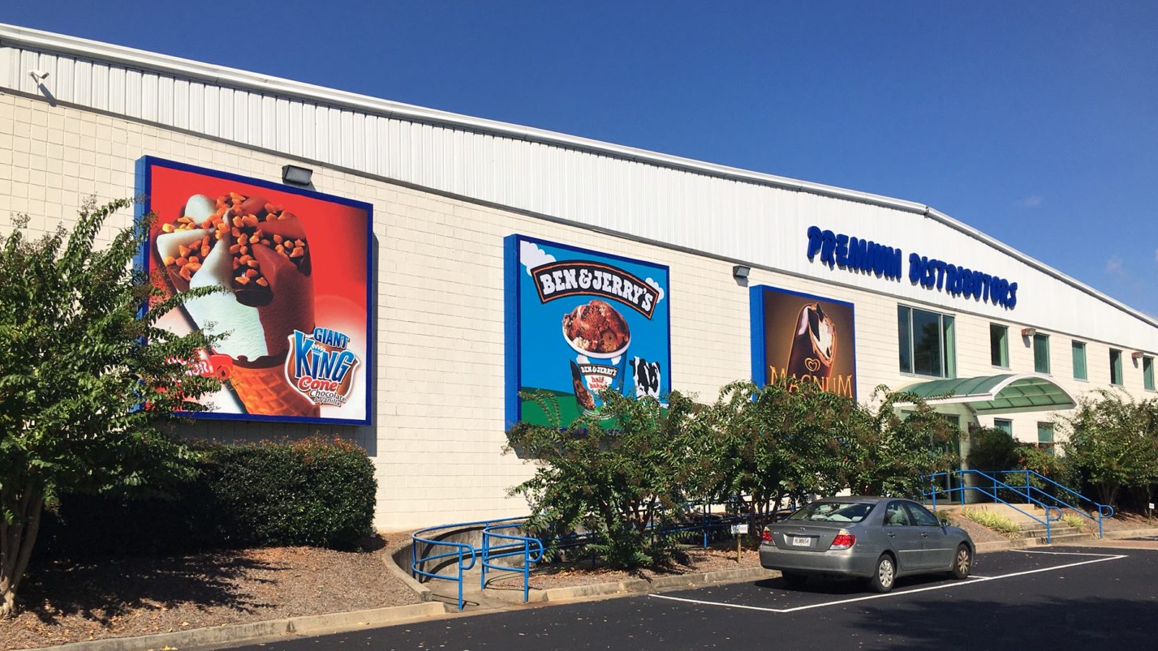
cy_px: 405
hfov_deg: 58.0
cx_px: 588
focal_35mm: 34
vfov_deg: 34.5
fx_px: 1044
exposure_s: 1/3497
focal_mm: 4.15
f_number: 2.2
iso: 25
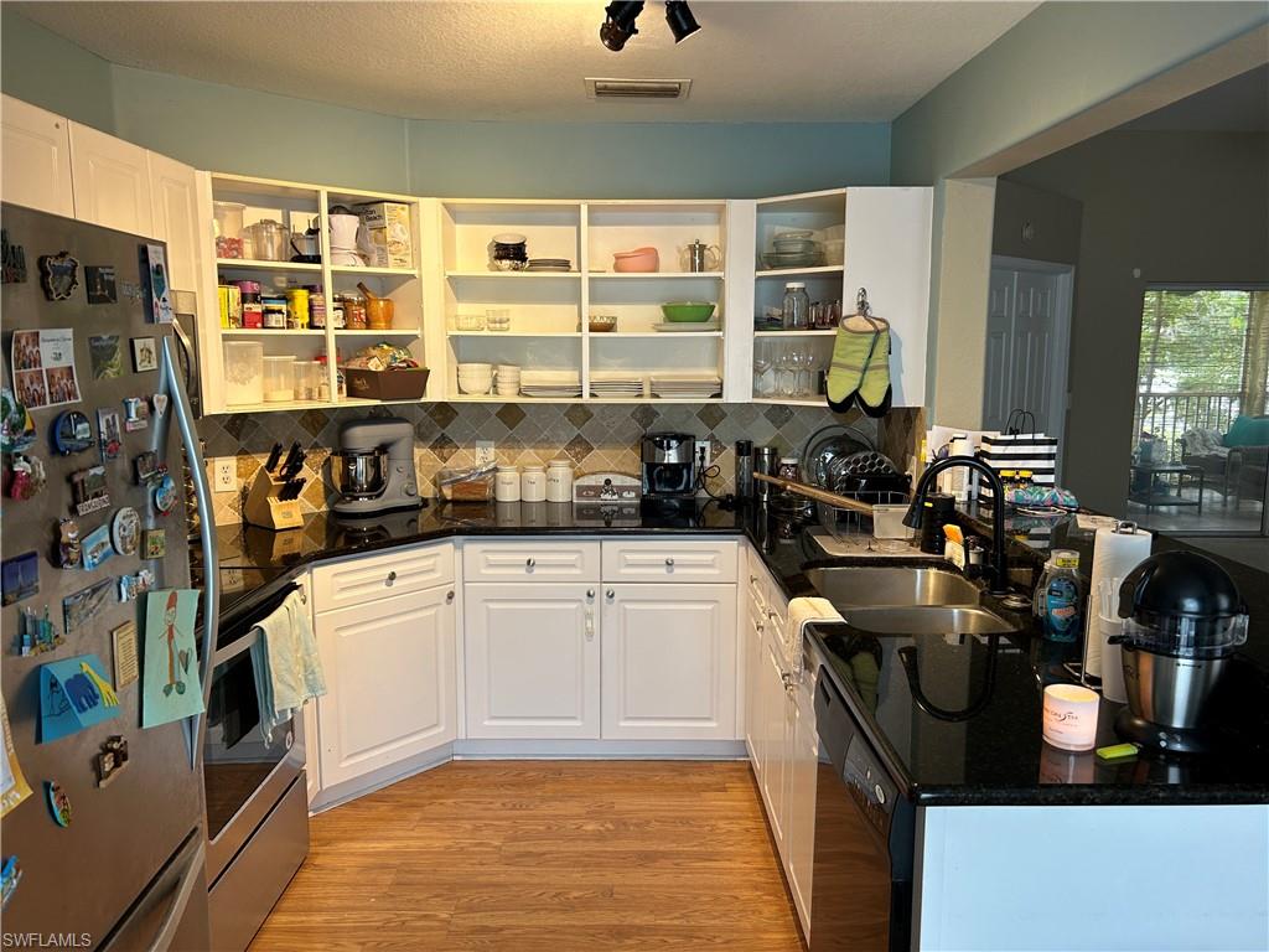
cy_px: 476
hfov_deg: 67.3
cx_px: 634
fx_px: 953
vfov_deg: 53.1
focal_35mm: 26
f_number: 1.5
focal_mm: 5.7
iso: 100
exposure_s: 1/60
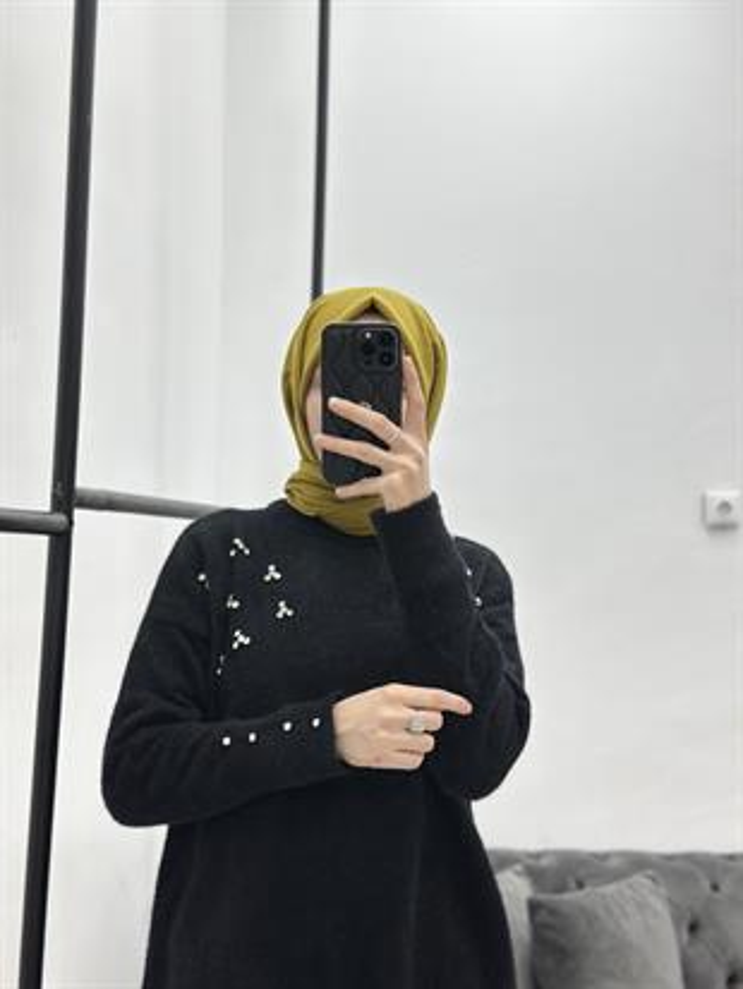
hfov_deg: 30.3
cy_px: 494
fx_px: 1373
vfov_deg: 39.6
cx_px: 372
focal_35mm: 48
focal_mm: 6.86
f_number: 1.78
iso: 125
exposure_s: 1/100
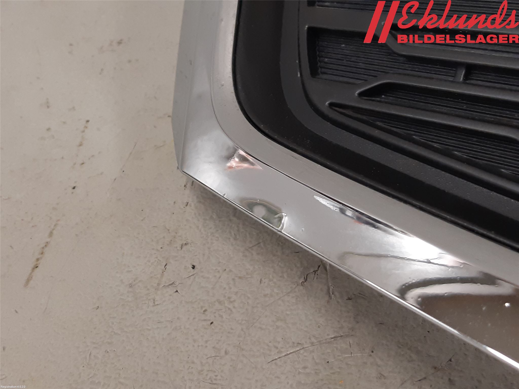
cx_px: 260
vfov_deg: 53.1
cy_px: 194
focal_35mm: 26
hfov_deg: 67.3
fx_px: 390
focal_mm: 3.93
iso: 125
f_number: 1.7
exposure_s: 1/50
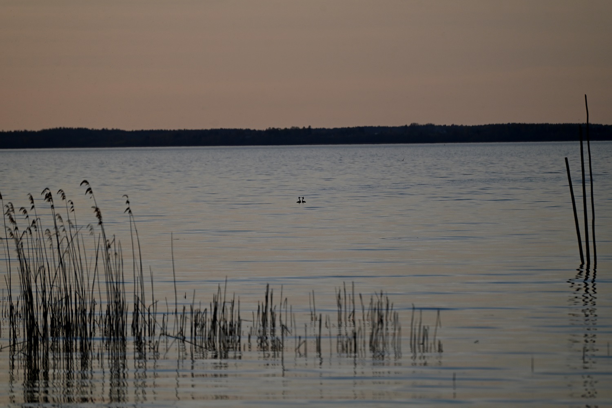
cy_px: 204
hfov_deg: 6.9
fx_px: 5101
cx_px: 306
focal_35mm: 300
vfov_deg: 4.6
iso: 280
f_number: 5.6
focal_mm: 300
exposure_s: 1/1000
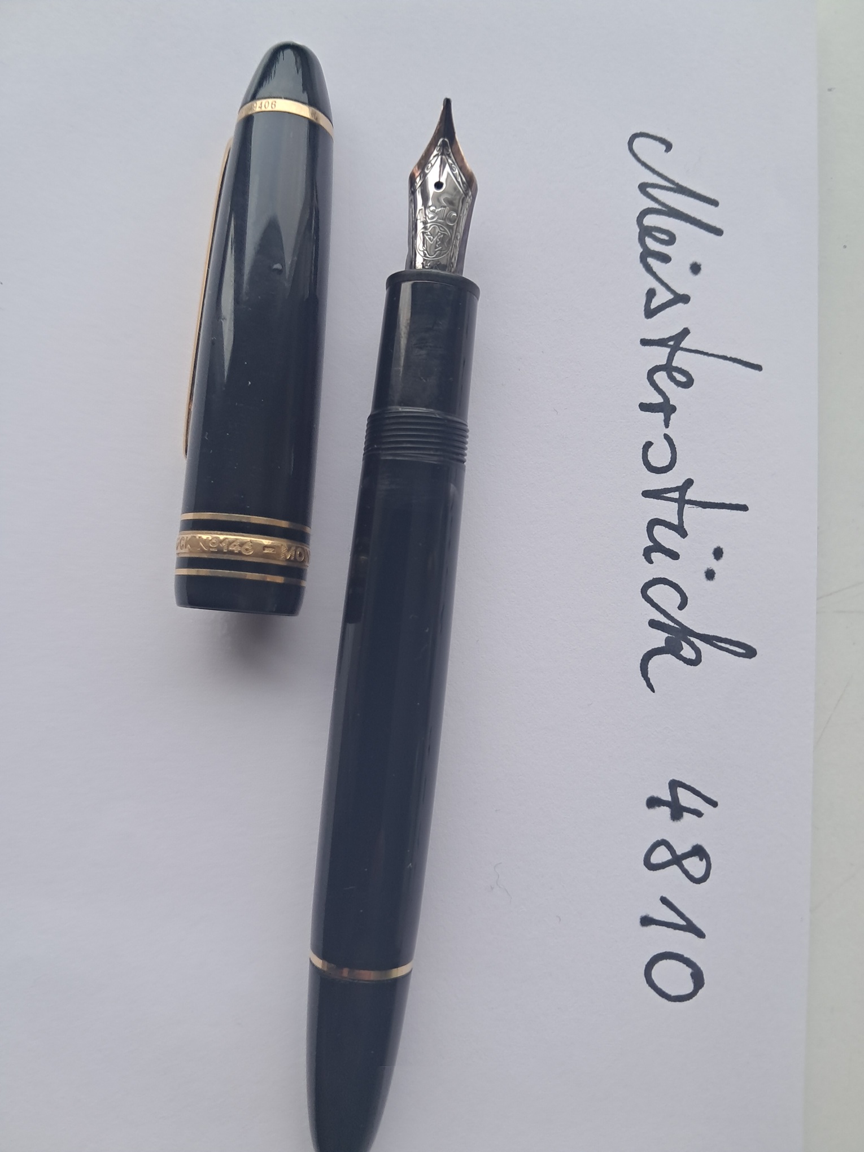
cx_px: 432
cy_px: 576
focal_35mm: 27
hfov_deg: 51.4
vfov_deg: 65.3
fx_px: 899
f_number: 1.8
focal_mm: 4
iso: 80
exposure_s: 1/50
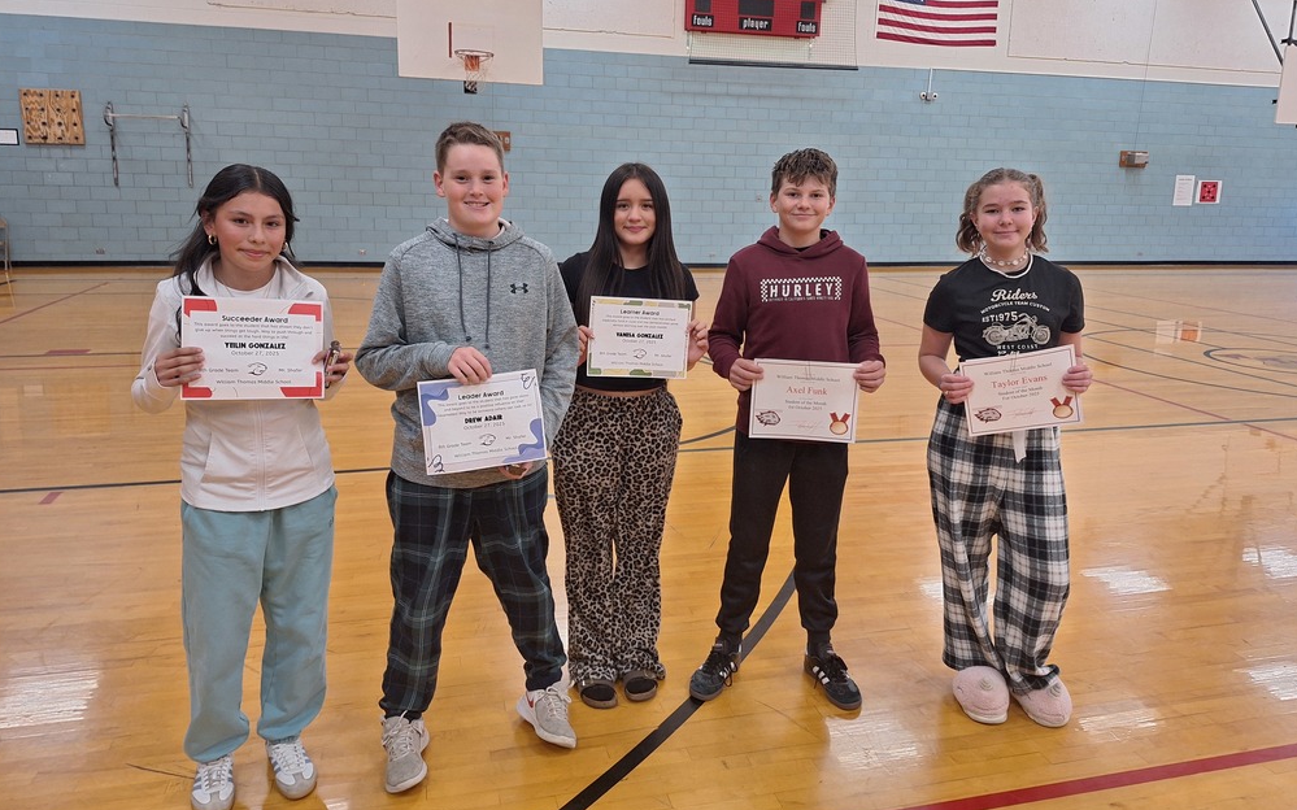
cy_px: 369
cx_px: 650
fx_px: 884
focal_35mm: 25
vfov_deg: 49.2
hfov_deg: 72.6
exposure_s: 1/40
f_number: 1.8
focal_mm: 5.54
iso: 125
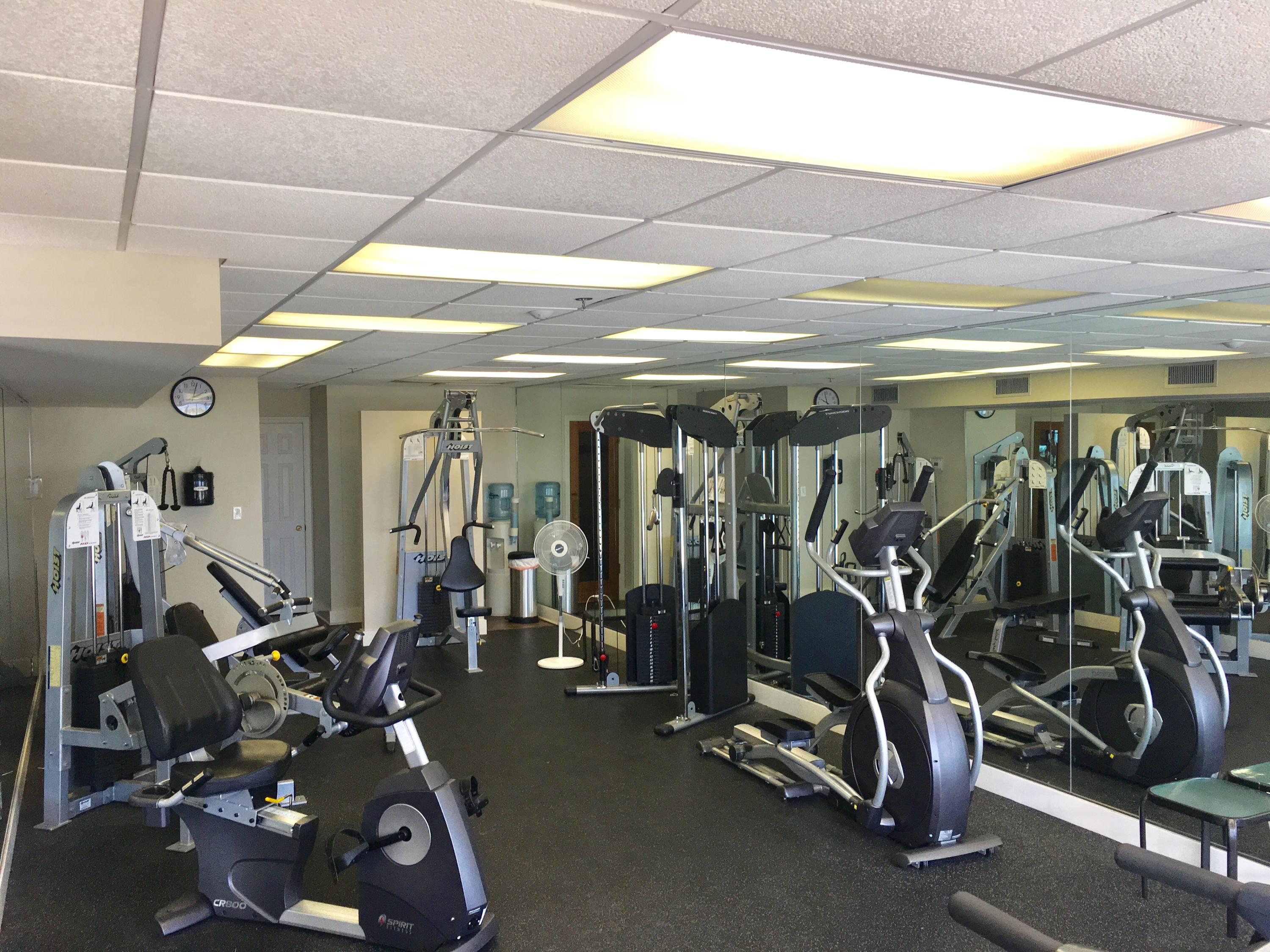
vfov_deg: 48.2
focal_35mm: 29
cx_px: 635
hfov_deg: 61.7
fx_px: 1064
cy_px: 476
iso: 40
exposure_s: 1/120
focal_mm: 4.15
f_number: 2.2
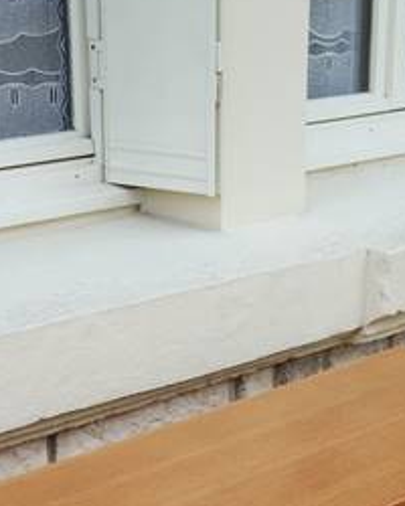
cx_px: 253
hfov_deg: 16.2
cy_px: 682
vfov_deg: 18.6
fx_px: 1423
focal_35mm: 95
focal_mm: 22
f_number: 3.5
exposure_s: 1/80
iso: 200
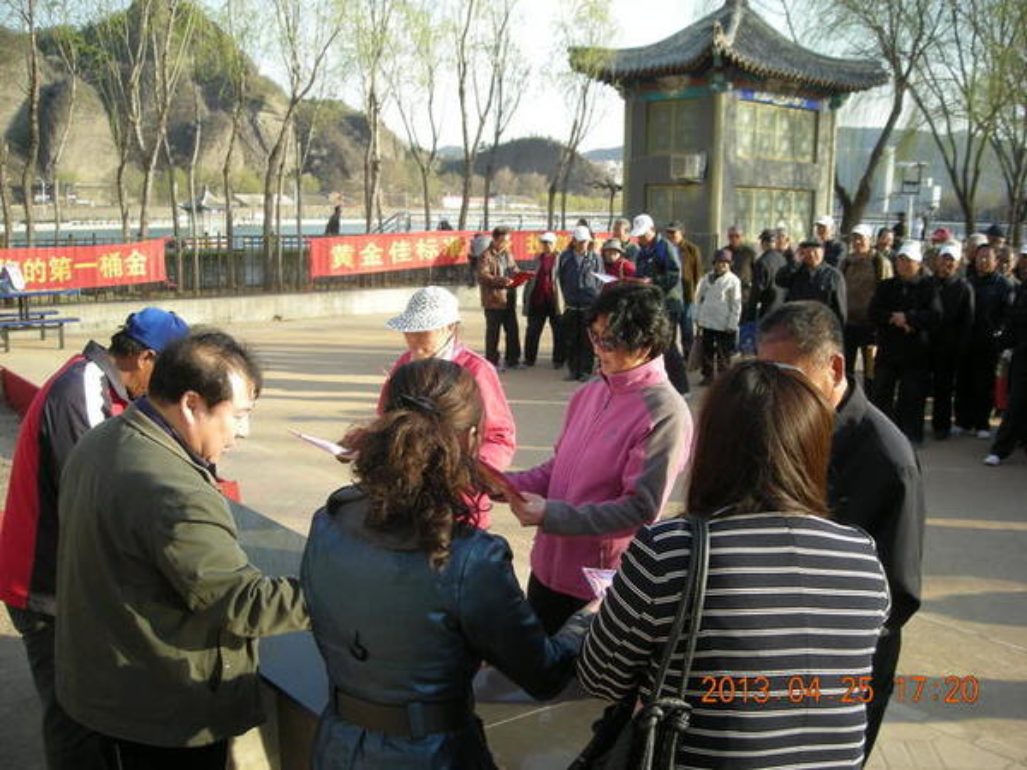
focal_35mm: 35
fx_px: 1038
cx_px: 514
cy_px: 385
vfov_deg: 40.7
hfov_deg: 52.6
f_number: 2.8
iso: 50
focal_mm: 5.7
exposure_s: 1/208
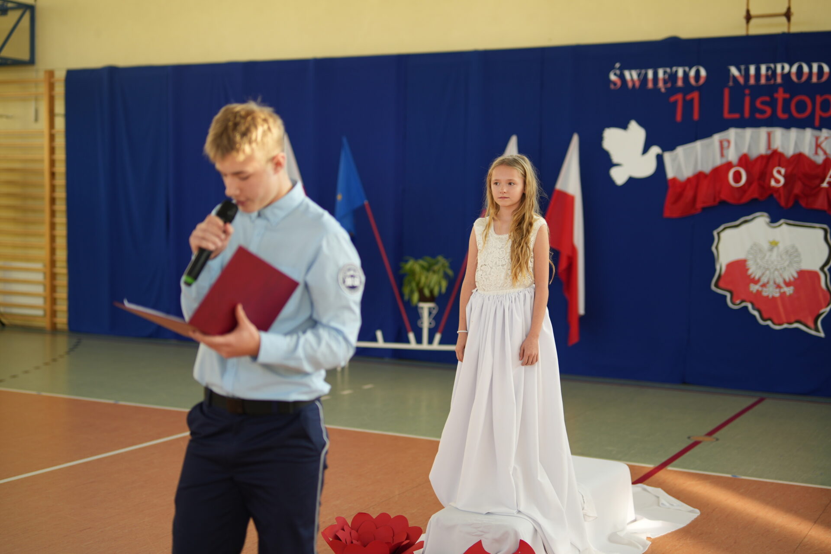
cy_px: 277
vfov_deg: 27.0
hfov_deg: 39.6
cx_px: 416
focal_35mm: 50
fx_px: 1154
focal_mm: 50
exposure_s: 1/200
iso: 100
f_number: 1.4
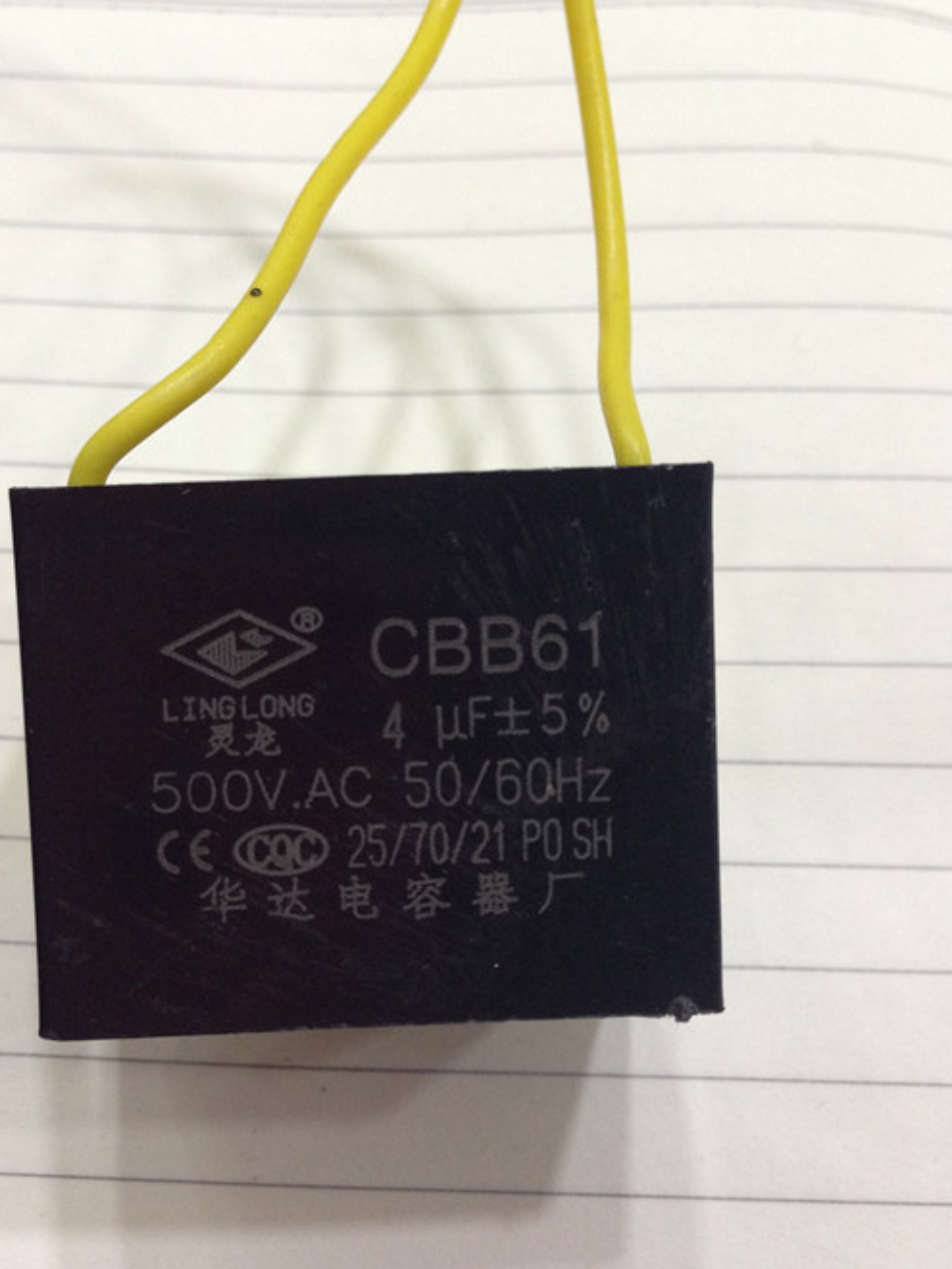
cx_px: 385
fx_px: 1467
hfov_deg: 35.8
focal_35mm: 40
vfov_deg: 46.7
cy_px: 711
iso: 125
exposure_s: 1/20
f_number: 2.4
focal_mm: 4.12
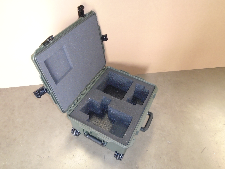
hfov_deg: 67.3
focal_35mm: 26
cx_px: 112
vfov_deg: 53.1
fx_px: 169
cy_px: 84
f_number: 3.2
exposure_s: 1/30
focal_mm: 4.6
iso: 400
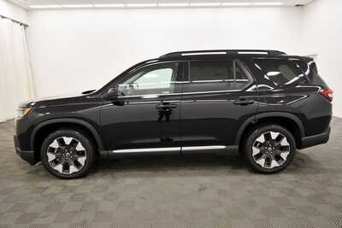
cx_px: 171
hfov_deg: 73.7
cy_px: 114
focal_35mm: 24
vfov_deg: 53.2
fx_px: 228
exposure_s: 1/125
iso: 1000
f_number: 5.3
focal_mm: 16
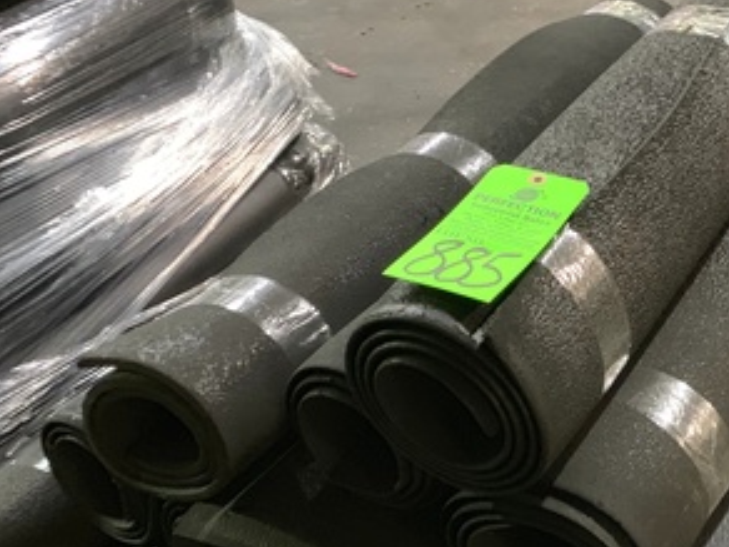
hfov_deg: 32.3
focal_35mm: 57
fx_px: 1200
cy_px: 482
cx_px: 637
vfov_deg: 25.0
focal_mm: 4.25
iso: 640
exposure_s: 1/30
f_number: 1.8
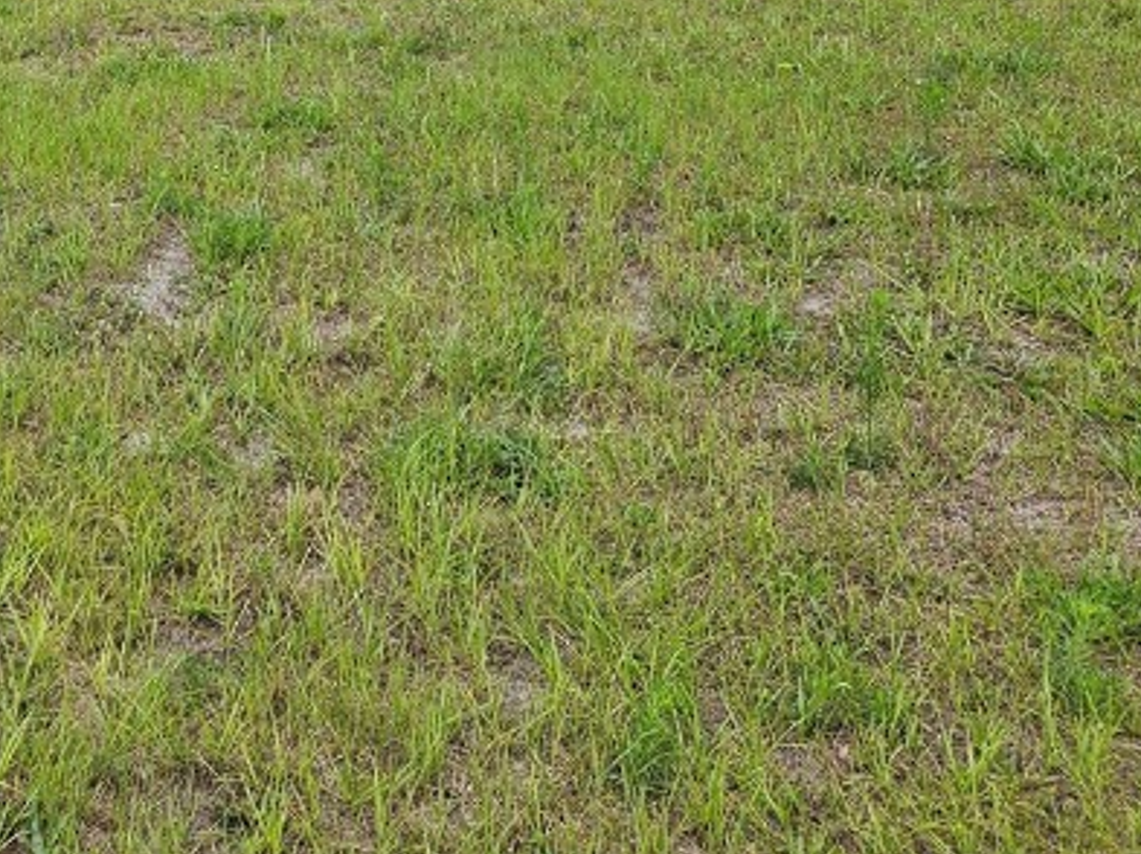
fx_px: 1976
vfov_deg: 22.7
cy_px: -137
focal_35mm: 60
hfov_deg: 30.2
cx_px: 20
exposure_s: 1/1096
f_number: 1.8
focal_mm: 5.4
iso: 25
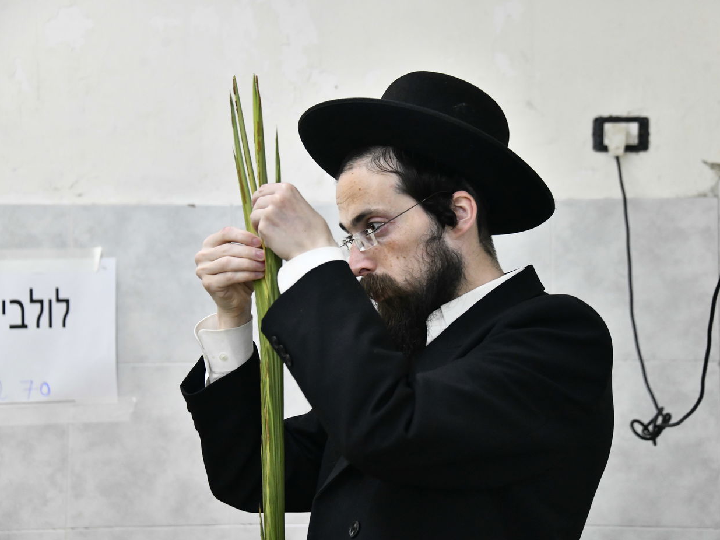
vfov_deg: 17.4
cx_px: 388
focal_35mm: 85
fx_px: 1768
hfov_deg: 23.0
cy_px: 271
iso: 2500
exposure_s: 1/100
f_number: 5
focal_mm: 78
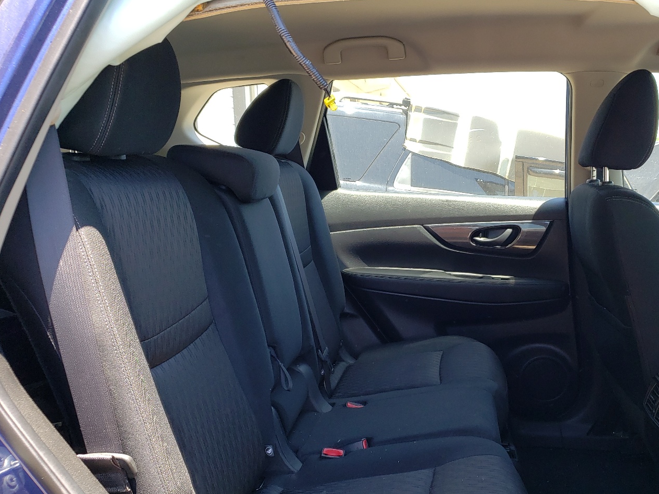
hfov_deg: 54.8
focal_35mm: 33
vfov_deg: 42.7
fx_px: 628
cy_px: 295
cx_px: 408
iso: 50
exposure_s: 1/256
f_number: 1.5
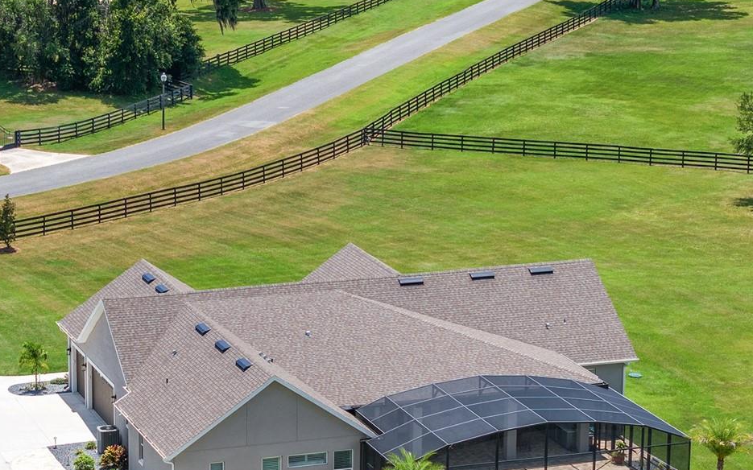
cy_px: 295
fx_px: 2606
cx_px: 212
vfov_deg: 10.3
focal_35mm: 127
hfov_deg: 16.4
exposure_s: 1/1000
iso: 130
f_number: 2.8
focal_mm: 19.35
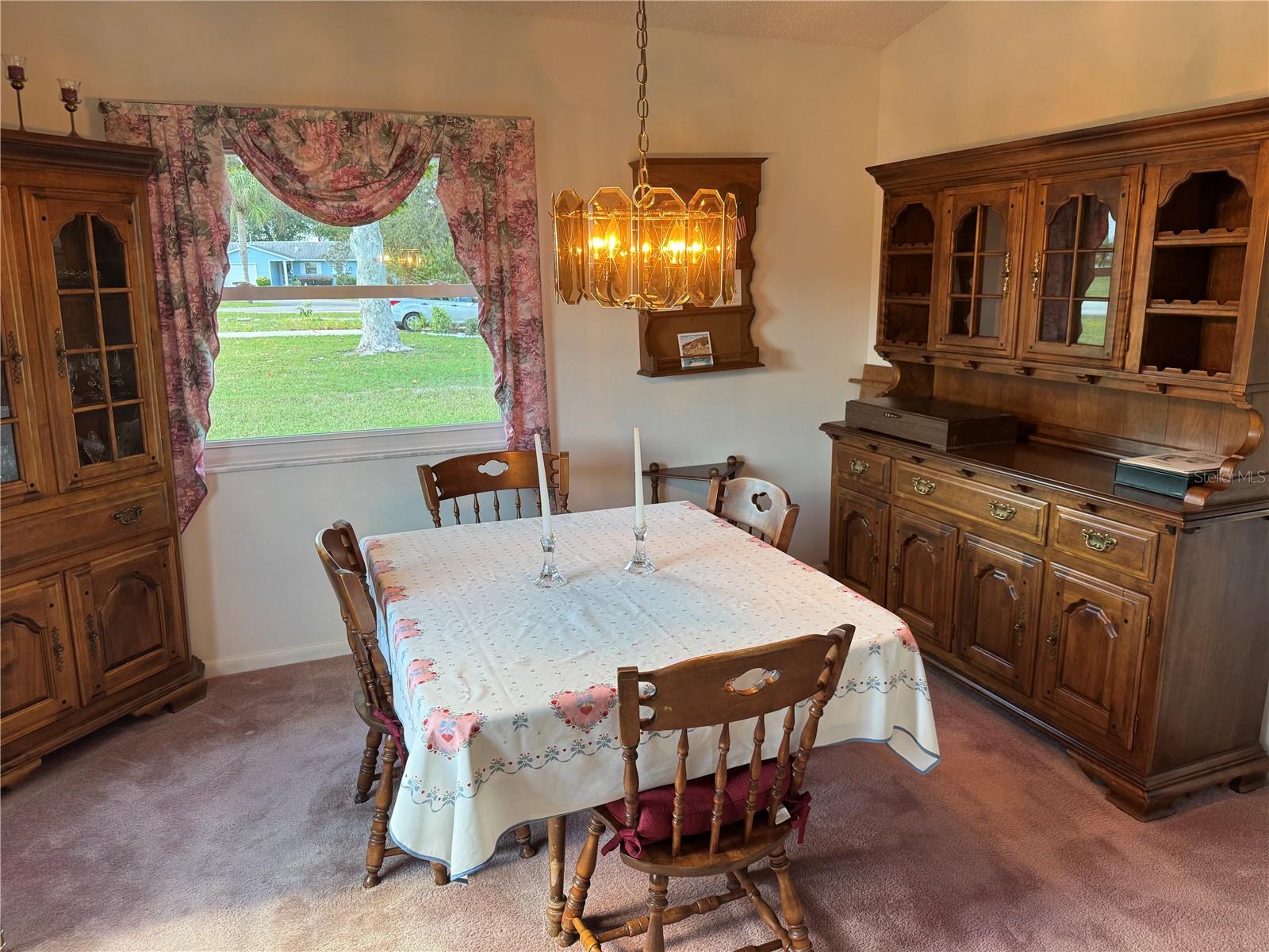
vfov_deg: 56.8
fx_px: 880
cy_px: 476
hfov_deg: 71.6
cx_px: 634
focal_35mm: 24
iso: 100
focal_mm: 6.76
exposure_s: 1/120
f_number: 1.78
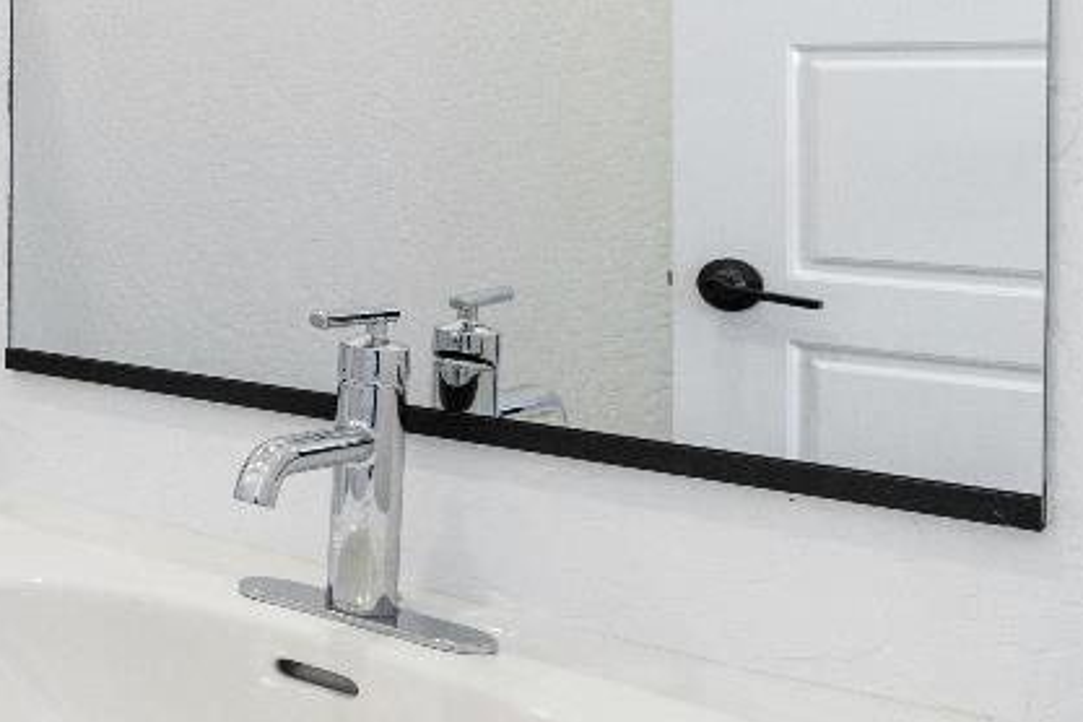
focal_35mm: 54
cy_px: 109
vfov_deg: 24.5
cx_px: -649
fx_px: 1624
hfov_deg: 25.1
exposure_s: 1/8
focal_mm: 10
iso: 250
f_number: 9
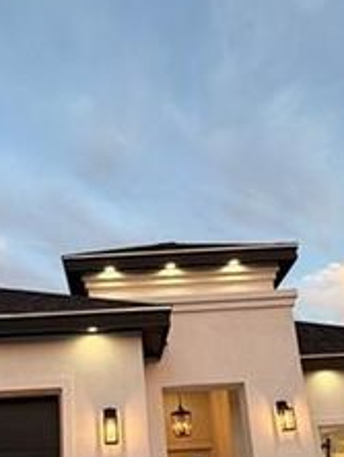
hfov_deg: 34.2
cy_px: 332
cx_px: 130
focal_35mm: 42
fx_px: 555
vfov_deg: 43.6
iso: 50
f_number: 2.2
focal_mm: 2.22
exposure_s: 1/120
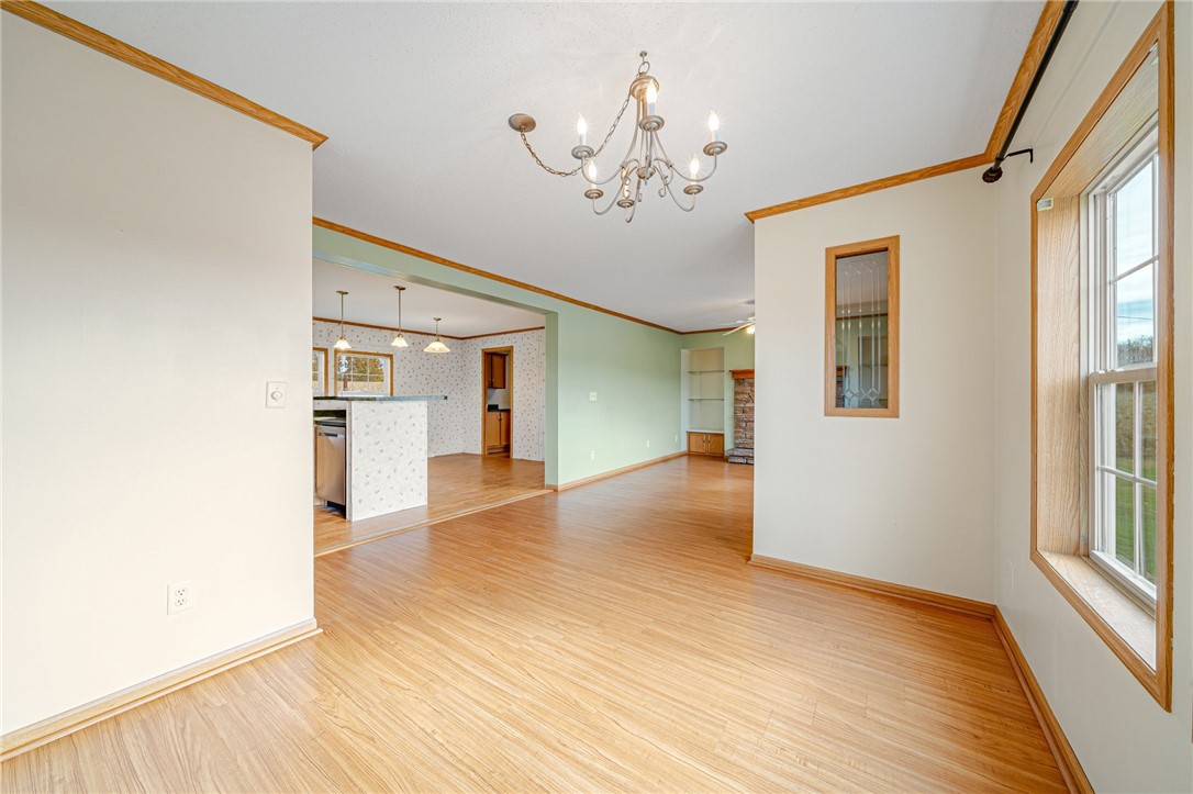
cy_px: 397
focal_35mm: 12
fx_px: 397
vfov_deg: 89.9
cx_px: 596
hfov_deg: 112.6
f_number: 11
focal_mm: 12
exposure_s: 1/30
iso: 50
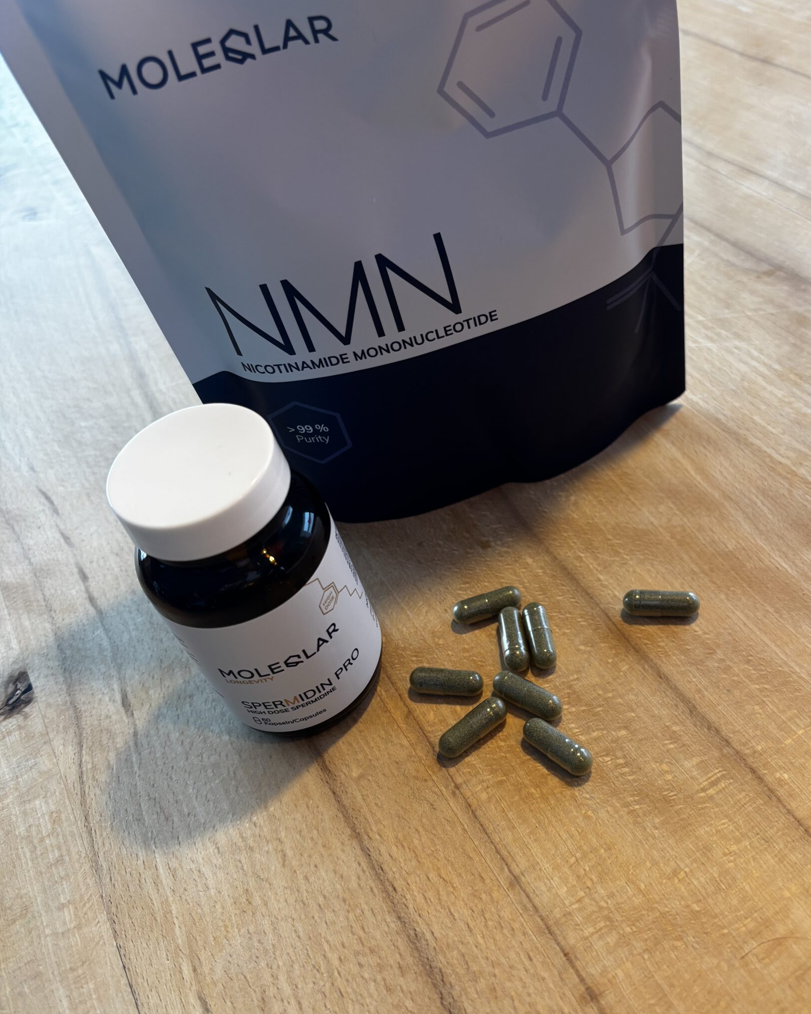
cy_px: 514
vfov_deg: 55.7
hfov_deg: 45.6
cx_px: 475
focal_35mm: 32
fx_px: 960
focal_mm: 5.96
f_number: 1.6
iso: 100
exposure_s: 1/100
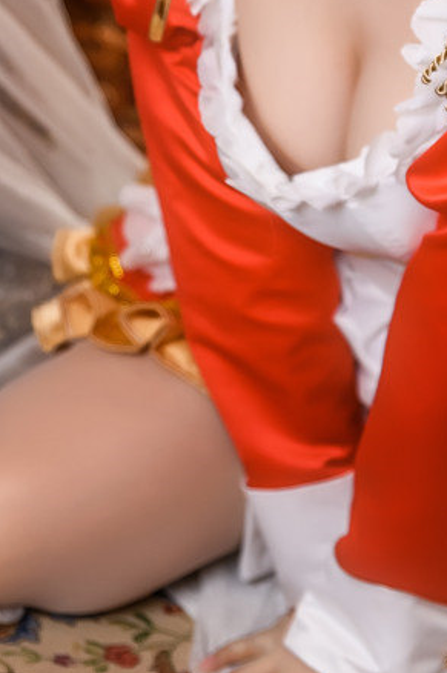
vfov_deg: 13.6
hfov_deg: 9.1
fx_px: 2800
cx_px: 401
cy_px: 80
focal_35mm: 150
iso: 800
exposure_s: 1/80
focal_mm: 56
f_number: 3.5
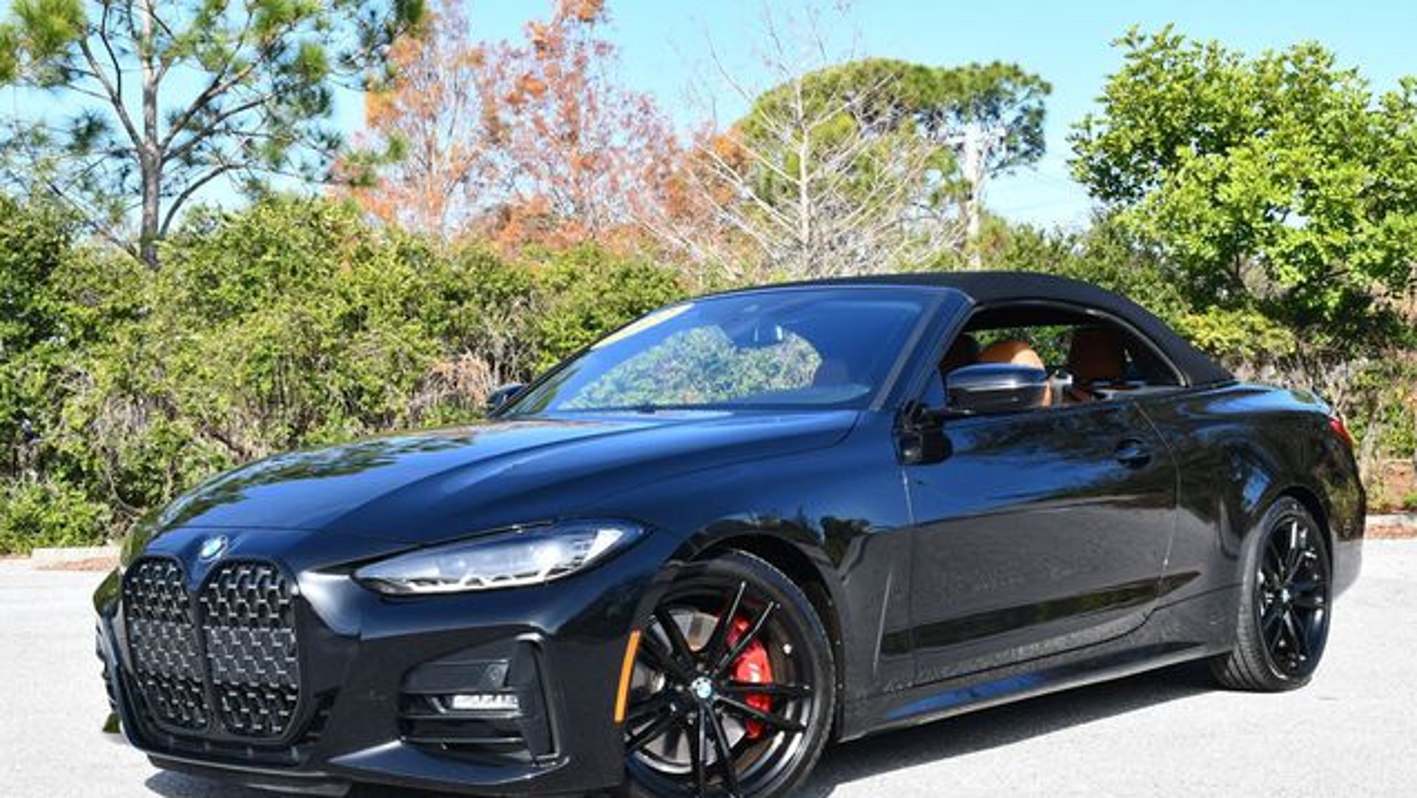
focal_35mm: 57
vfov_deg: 21.1
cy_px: 426
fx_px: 2142
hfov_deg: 36.6
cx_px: 708
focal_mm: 27
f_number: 8
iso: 180
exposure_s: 1/250
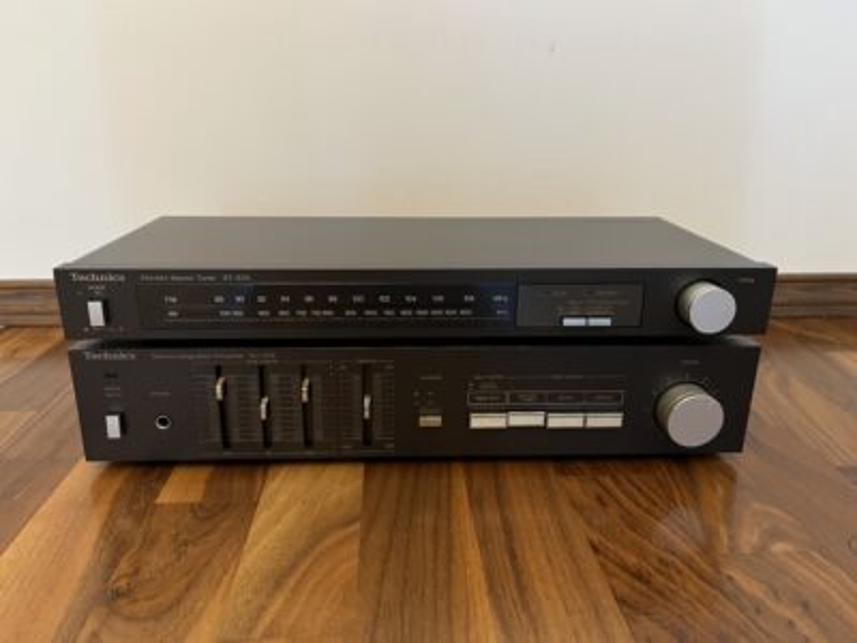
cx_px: 428
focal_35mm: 26
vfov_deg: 53.1
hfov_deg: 67.3
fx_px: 644
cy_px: 322
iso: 500
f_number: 1.6
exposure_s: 1/25
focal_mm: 5.1
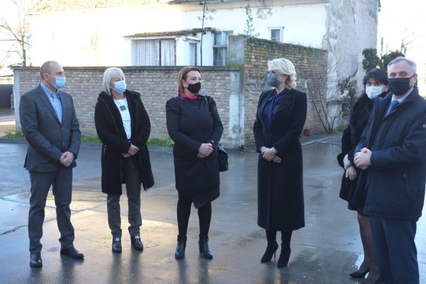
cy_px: 142
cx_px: 213
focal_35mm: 41
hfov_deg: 47.4
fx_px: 485
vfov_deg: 32.6
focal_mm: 27
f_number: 2.8
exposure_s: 1/120
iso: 200
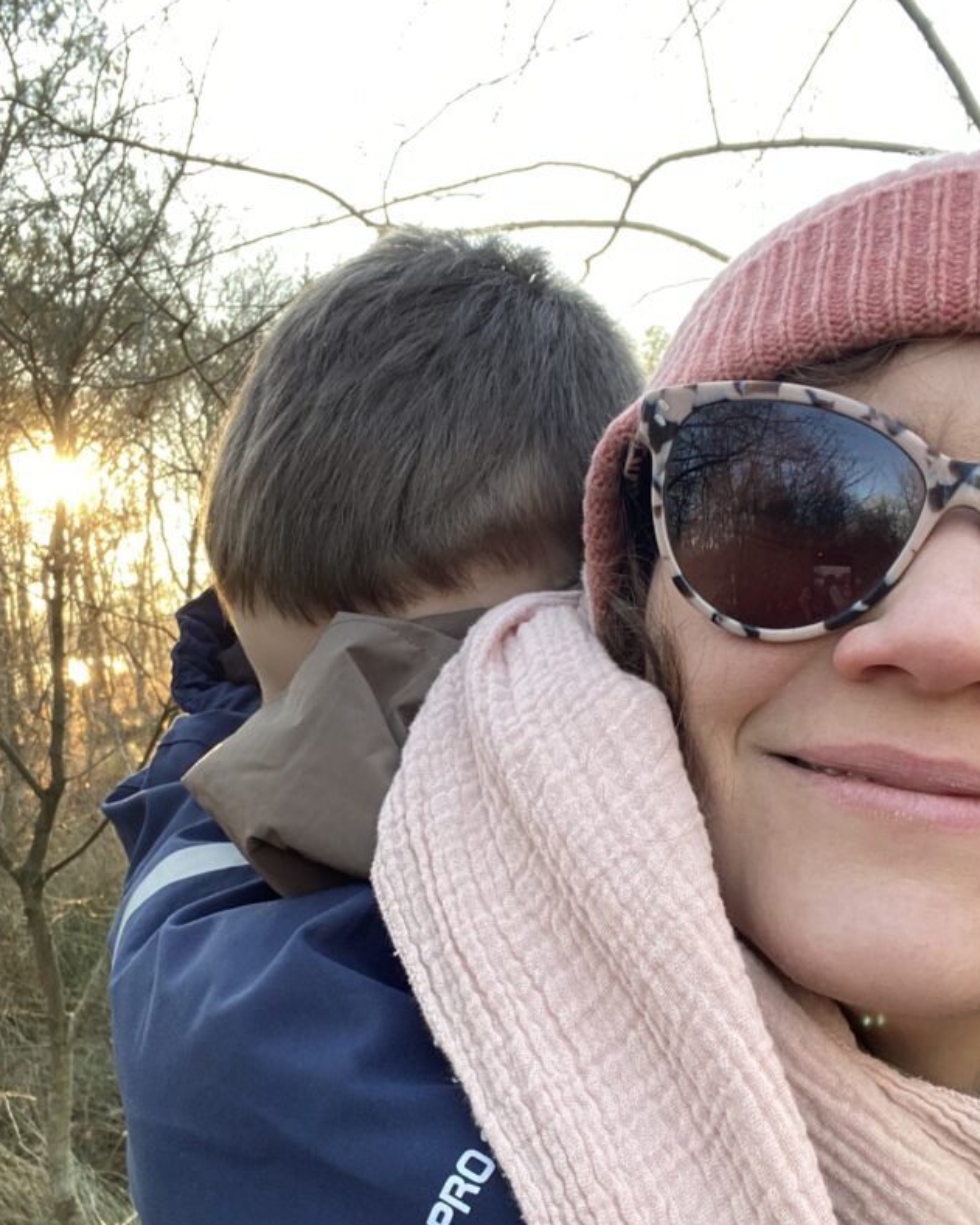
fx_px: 1378
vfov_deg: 47.6
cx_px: 454
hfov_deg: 39.1
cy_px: 748
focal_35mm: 38
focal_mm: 2.71
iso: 100
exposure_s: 1/89
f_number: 2.2
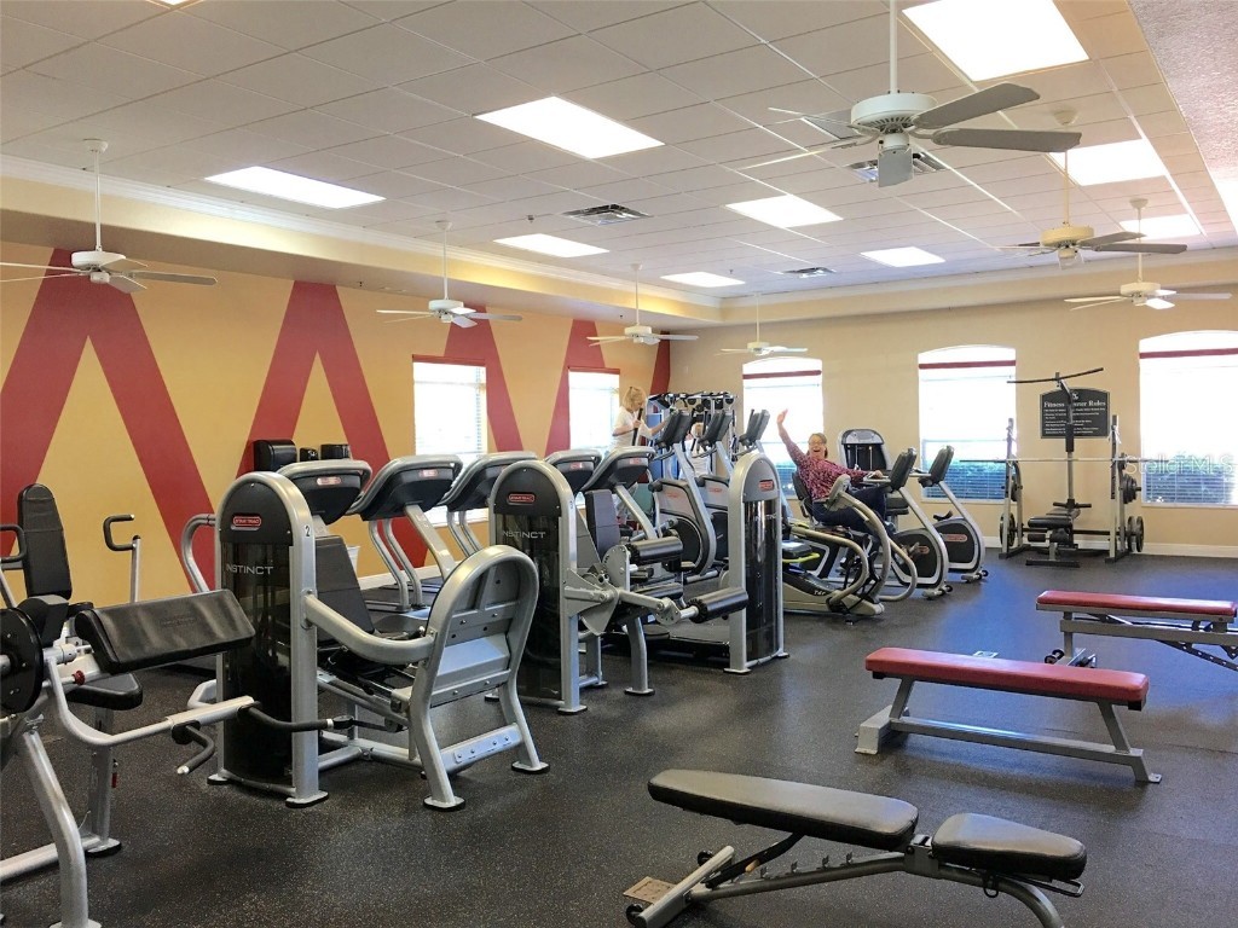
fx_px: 1037
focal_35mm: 29
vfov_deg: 48.2
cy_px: 464
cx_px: 619
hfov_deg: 61.7
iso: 40
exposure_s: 1/30
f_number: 2.2
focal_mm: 4.15
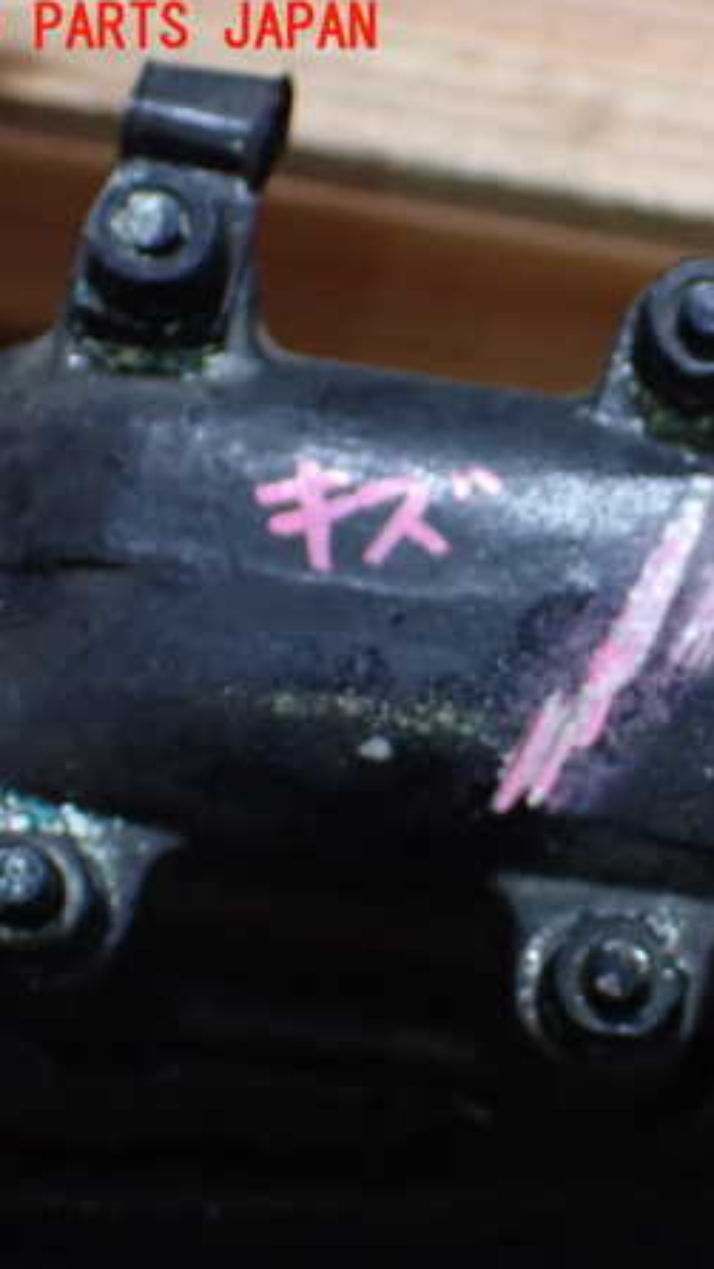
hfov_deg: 14.0
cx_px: 714
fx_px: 2860
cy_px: 634
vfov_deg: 25.0
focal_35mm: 85
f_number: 3.5
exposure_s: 1/125
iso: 800
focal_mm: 10.35
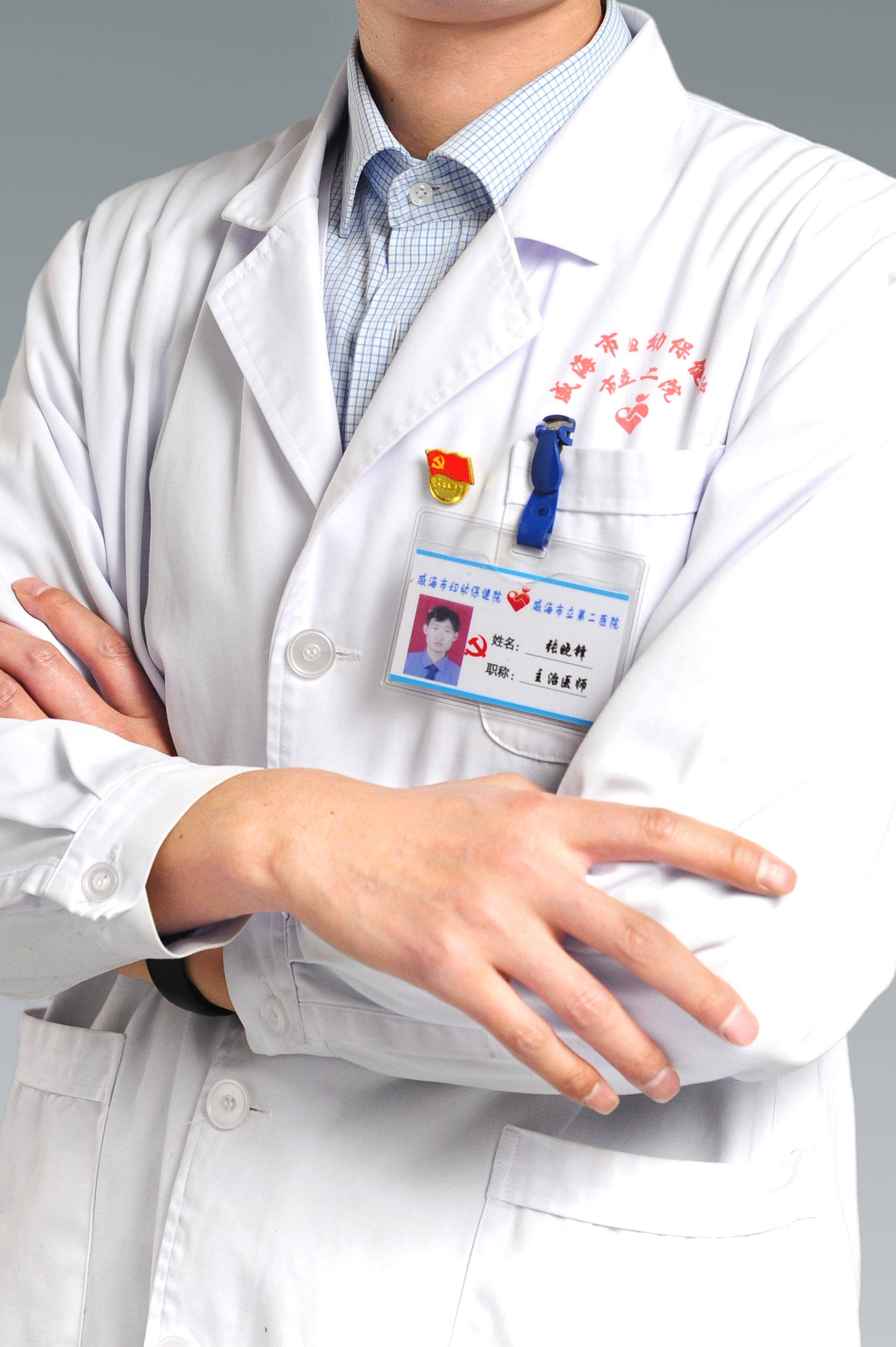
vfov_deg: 23.7
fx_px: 3177
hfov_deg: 16.0
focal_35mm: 85
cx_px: 368
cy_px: 326
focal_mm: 50
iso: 640
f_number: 4
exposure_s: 1/80
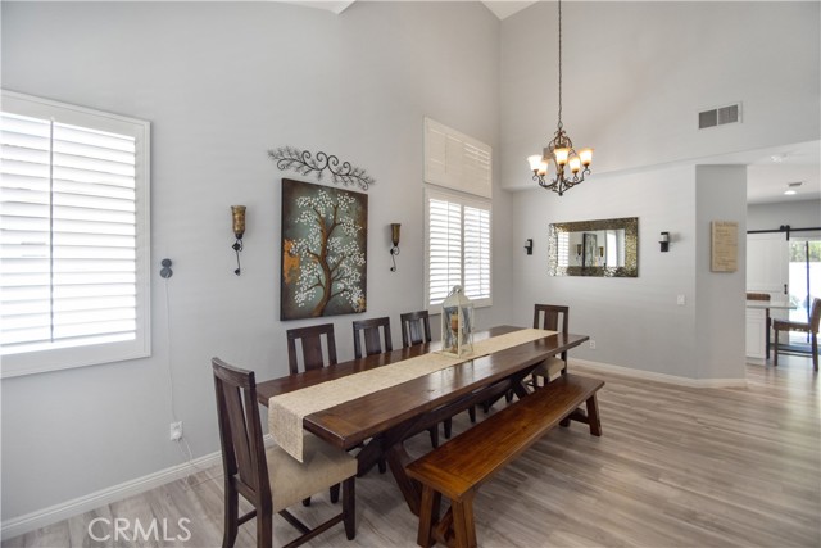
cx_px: 410
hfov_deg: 100.4
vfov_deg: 77.4
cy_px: 274
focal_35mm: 15
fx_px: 342
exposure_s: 1/60
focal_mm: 10
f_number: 4
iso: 200
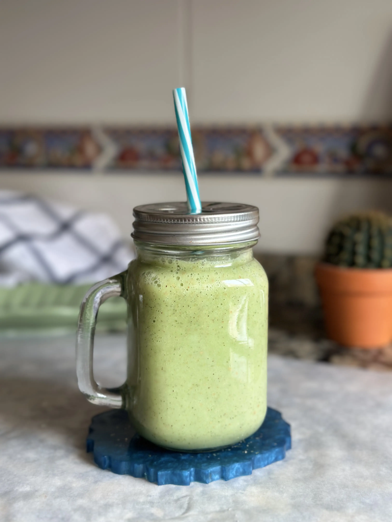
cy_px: 261
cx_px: 196
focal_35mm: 48
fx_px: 725
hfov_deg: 30.3
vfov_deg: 39.7
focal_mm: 6.86
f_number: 1.78
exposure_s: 1/73
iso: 125
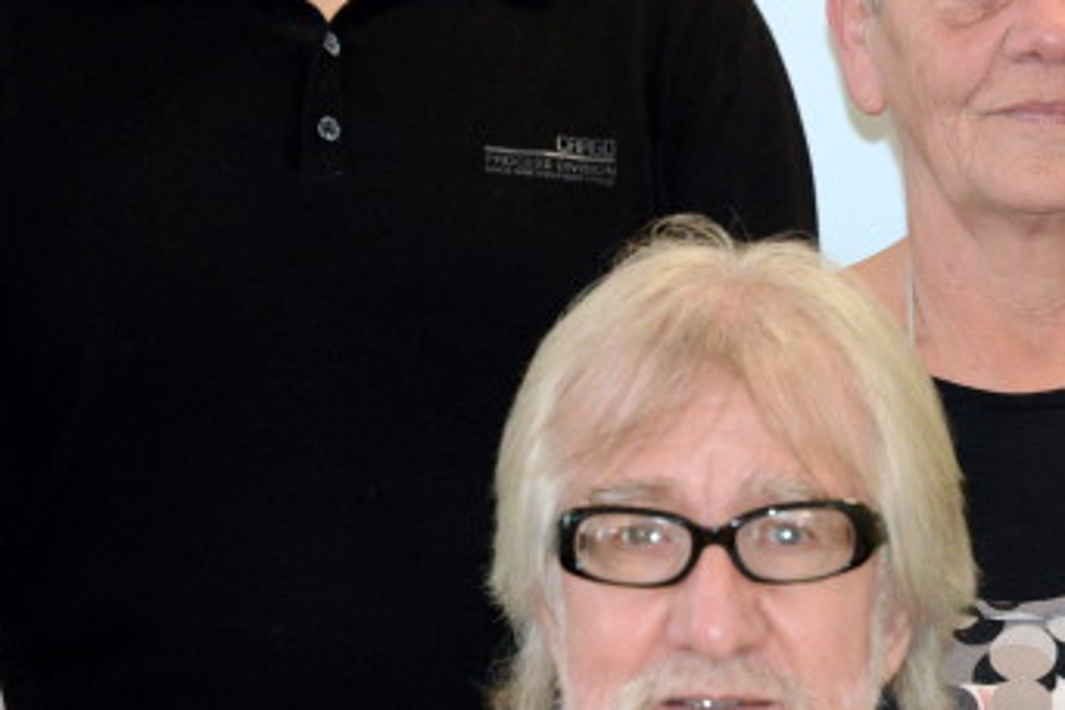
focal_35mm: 512
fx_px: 15145
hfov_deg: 4.0
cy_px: 304
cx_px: 585
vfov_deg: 2.7
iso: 6400
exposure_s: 1/250
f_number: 8
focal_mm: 250
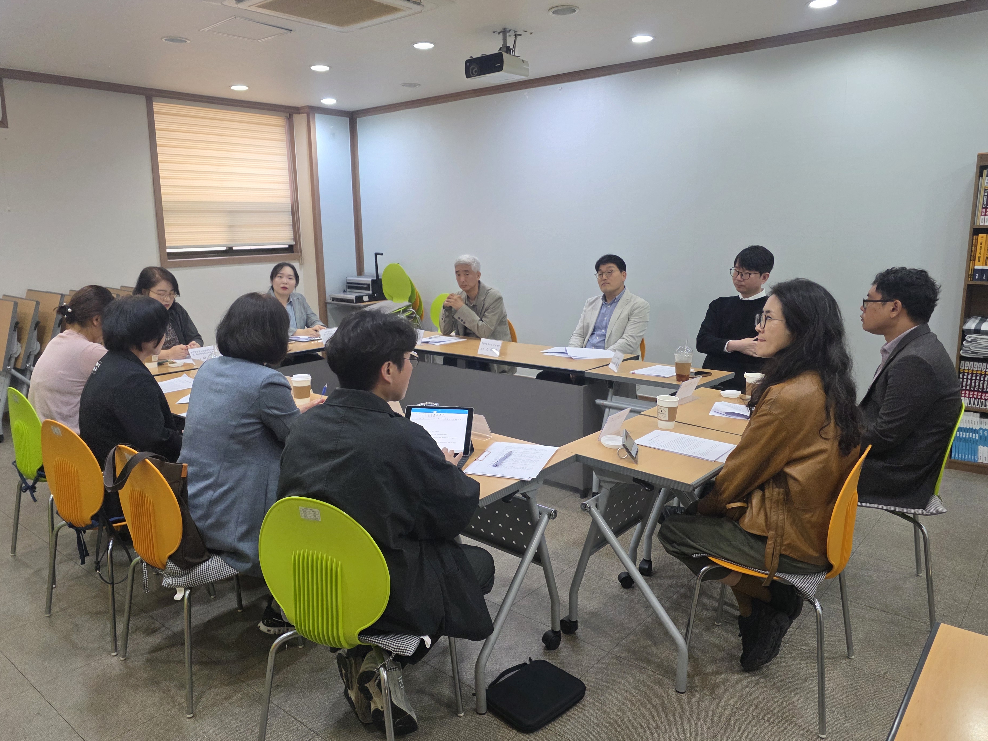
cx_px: 479
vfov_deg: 54.9
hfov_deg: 69.4
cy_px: 375
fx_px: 714
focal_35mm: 25
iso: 320
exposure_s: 1/120
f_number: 1.7
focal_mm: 6.3
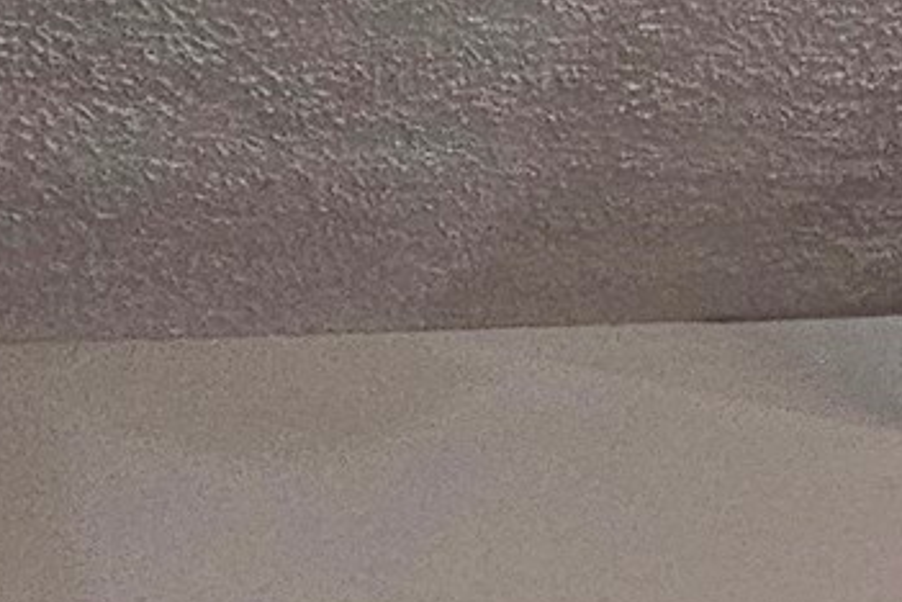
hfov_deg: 19.5
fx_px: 1979
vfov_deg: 14.1
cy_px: 1255
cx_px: 1606
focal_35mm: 79
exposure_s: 1/30
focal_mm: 2.2
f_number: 2.2
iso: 640
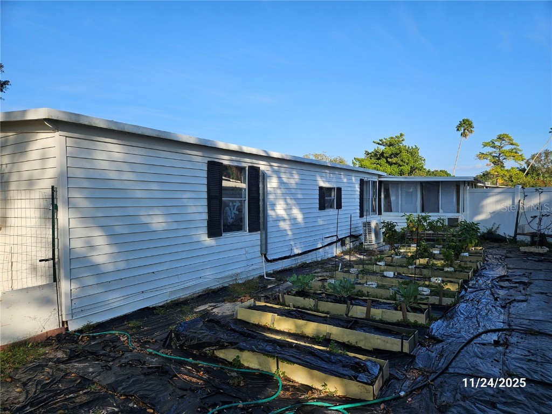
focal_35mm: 23
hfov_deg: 73.9
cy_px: 207
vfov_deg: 58.9
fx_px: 367
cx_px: 276
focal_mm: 5.4
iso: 25
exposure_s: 1/1369
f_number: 1.8
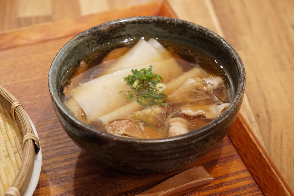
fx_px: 723
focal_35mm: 88
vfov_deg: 15.4
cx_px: 147
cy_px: 98
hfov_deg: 23.0
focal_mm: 59
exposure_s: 1/80
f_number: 4
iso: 1600
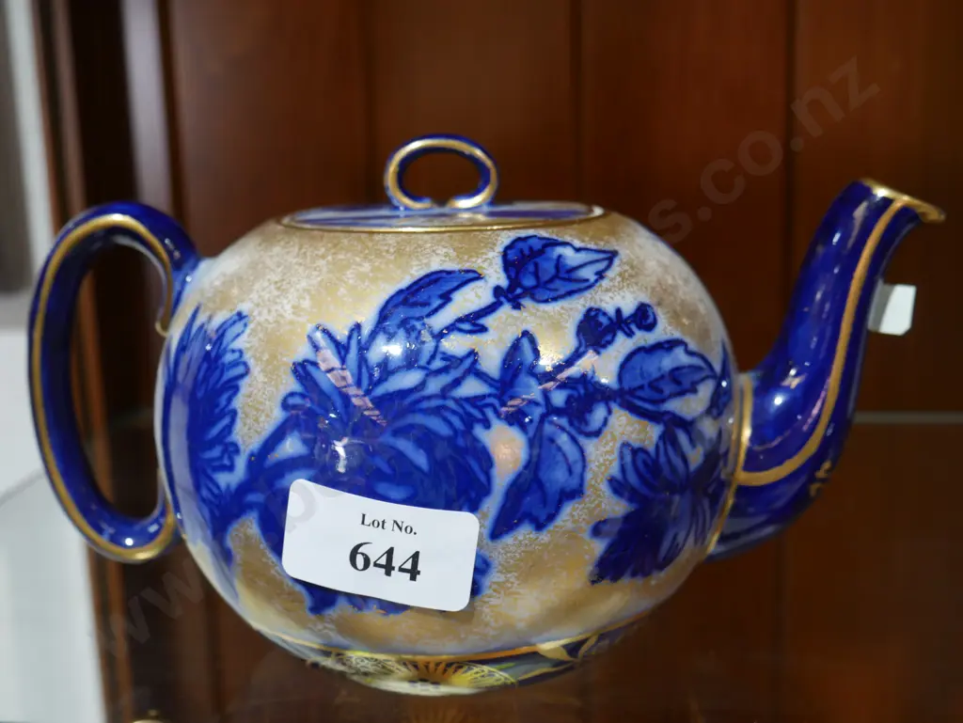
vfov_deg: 32.9
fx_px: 1225
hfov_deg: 42.9
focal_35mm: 44
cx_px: 482
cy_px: 362
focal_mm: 22
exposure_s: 1/60
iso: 800
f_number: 4.7
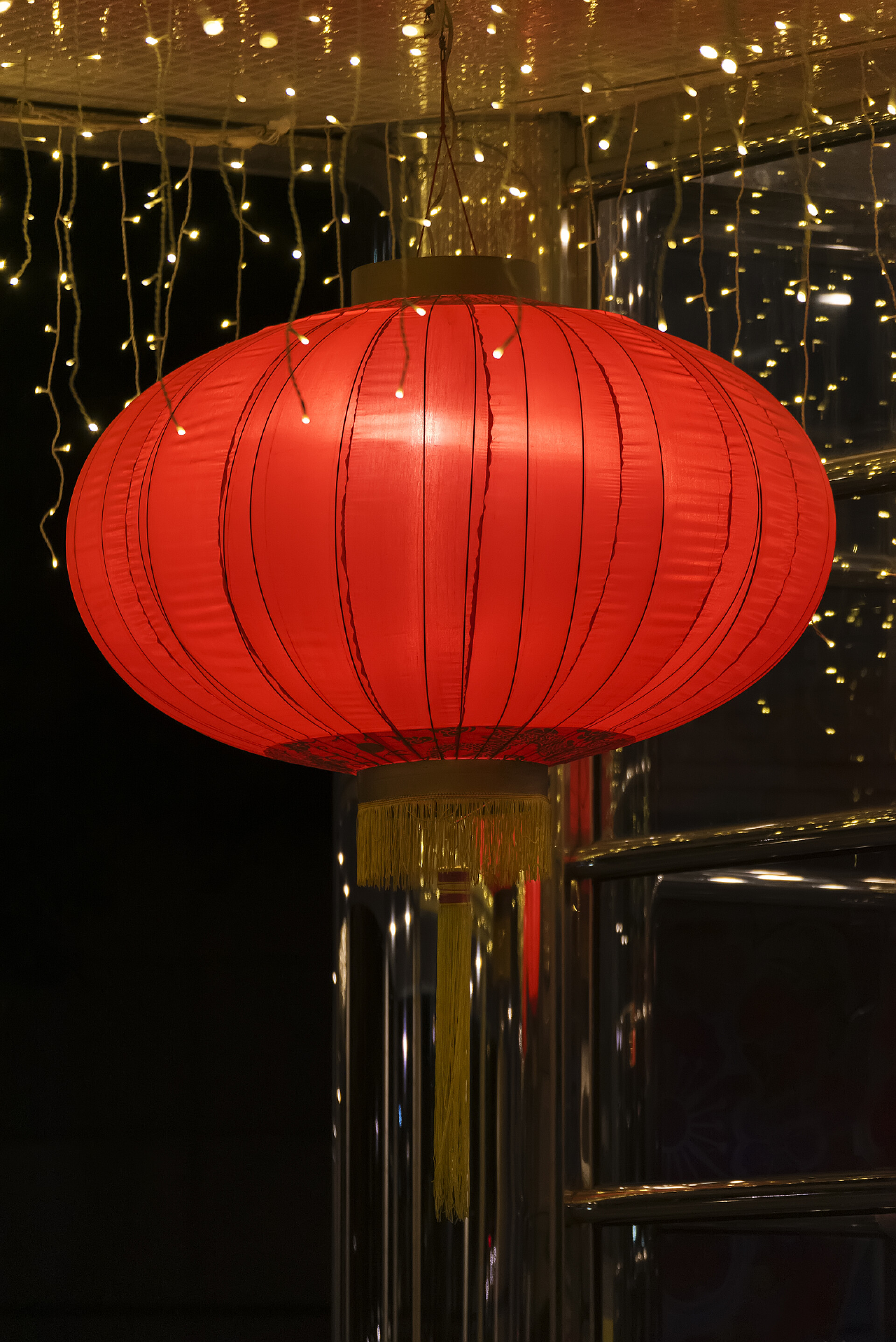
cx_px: 448
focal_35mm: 200
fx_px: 7459
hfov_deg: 6.9
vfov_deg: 10.3
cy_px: 671
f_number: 5.3
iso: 3200
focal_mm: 200
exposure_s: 1/80
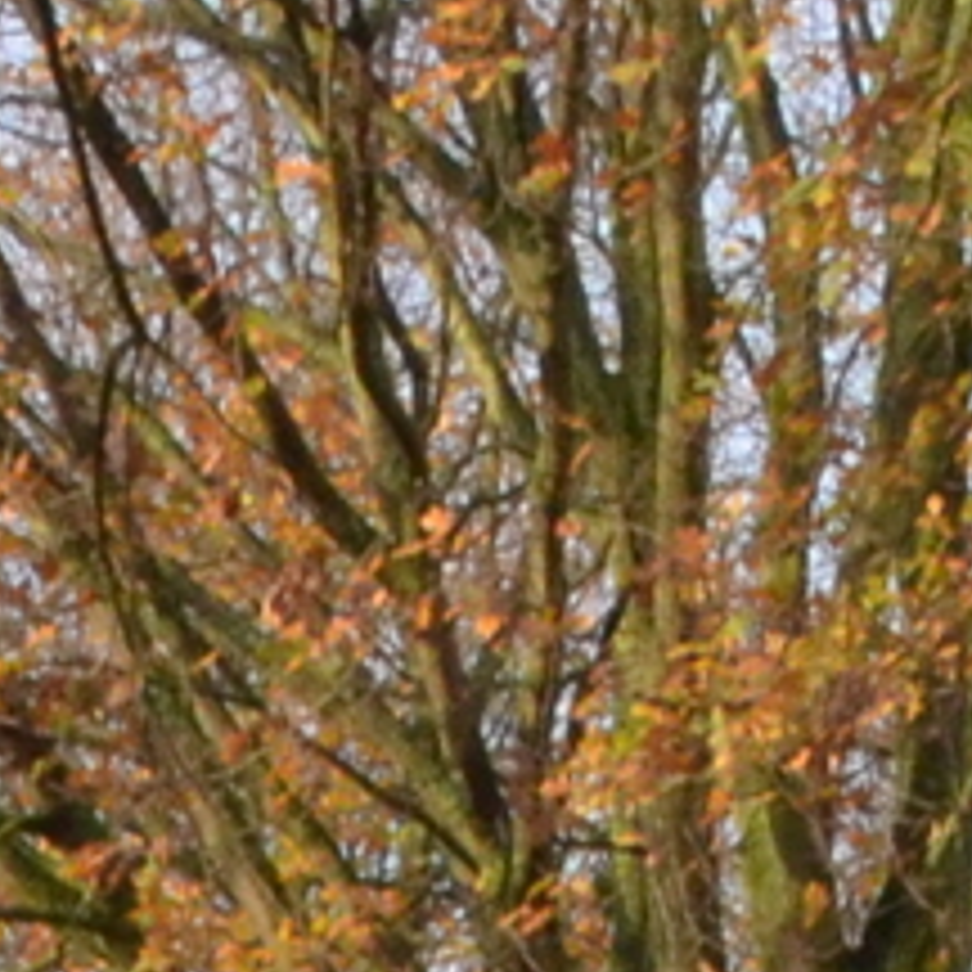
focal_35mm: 362
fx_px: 11500
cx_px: 1112
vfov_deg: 4.5
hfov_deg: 4.8
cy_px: 3776
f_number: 16
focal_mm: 24
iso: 2000
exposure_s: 1/250
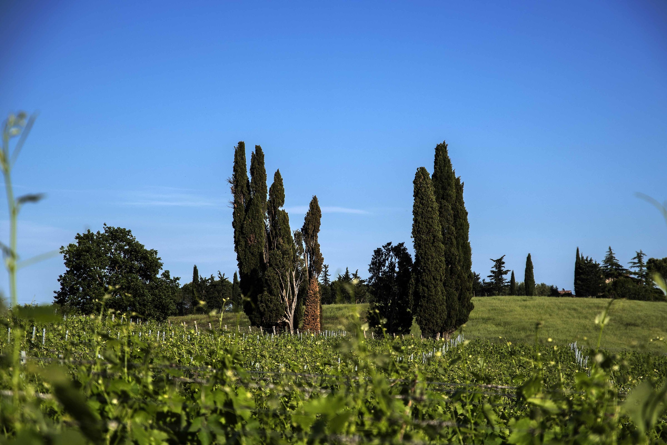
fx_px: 2408
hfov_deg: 15.8
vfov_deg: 10.5
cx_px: 334
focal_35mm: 130
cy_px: 222
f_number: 5.6
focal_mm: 85
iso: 100
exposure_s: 1/640
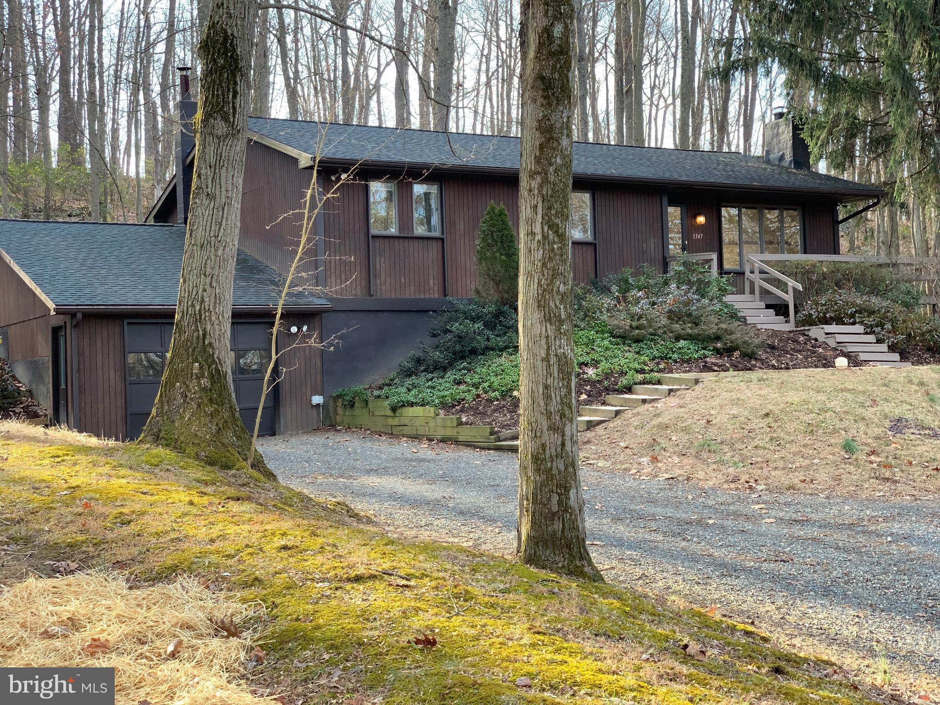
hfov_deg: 36.8
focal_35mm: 52
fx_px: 1412
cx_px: 470
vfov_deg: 28.0
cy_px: 352
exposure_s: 1/122
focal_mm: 6
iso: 32
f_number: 2.4
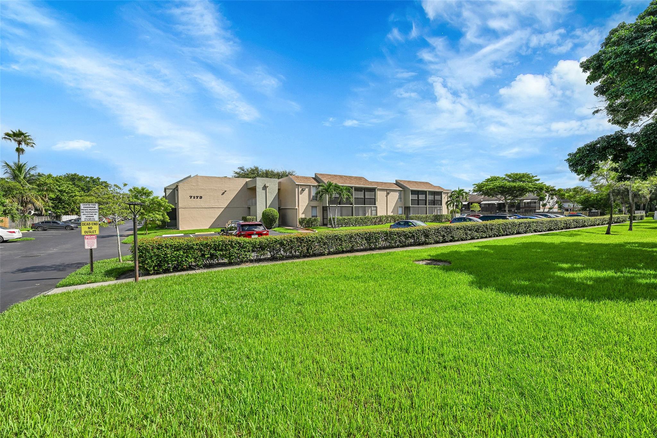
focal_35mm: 14
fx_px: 255
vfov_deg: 81.2
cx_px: 328
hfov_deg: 104.3
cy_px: 219
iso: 100
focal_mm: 14
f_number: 8
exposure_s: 1/200
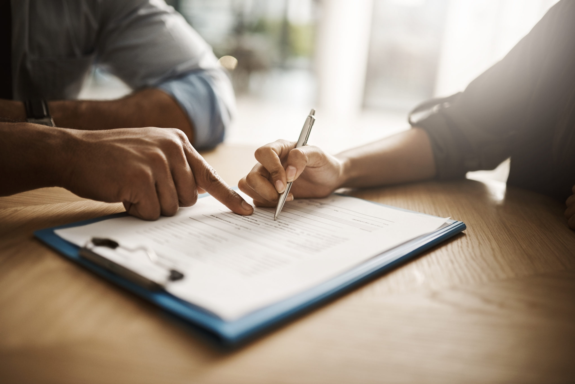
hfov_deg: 54.4
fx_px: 559
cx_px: 288
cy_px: 192
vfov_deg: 37.9
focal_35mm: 35
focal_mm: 35
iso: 400
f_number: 1.4
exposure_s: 1/200
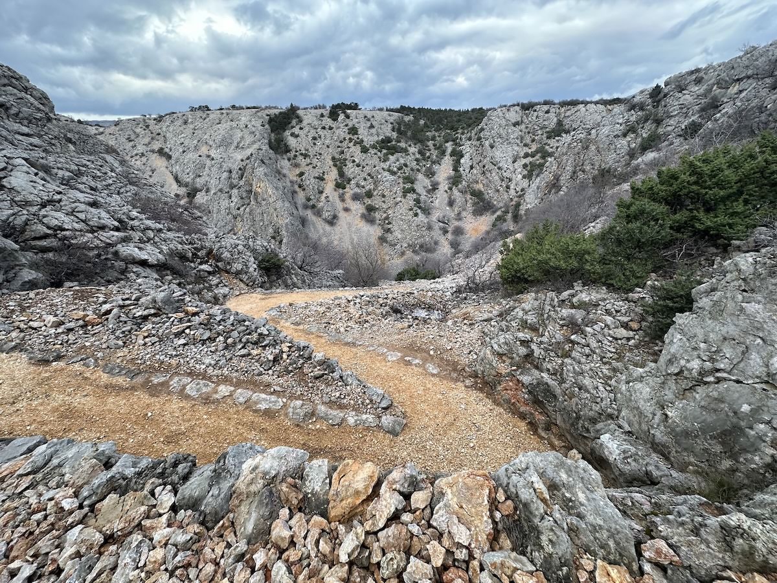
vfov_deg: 85.7
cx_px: 388
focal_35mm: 14
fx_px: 314
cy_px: 292
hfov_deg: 102.1
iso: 40
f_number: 2.2
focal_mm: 2.22
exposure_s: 1/217
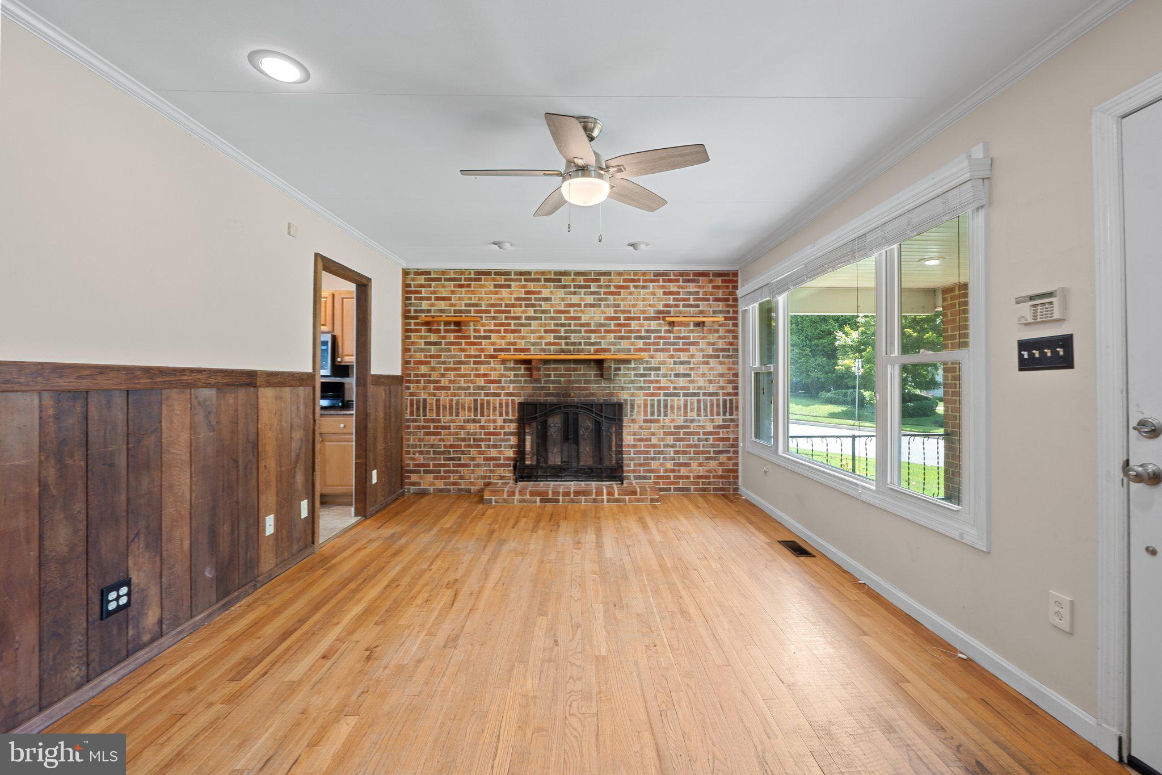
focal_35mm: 15
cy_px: 388
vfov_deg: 77.3
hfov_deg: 100.4
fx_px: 484
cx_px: 581
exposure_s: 1
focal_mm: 10
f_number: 9
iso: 100
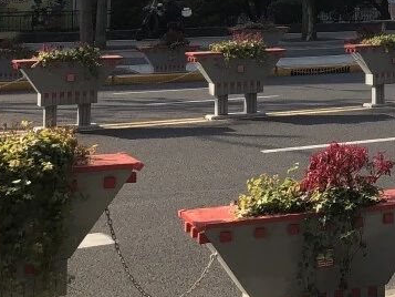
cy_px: -116
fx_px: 1073
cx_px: 477
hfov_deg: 19.6
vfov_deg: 14.9
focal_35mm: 94
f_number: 1.8
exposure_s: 1/1200
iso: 20
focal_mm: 4
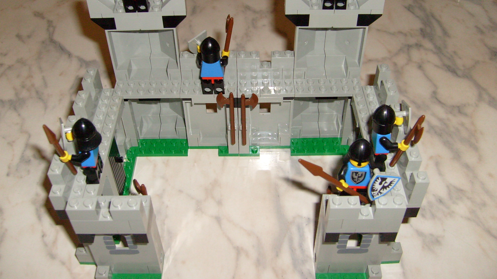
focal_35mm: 39
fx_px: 514
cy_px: 101
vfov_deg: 30.3
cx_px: 244
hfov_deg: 51.6
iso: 100
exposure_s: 1/45
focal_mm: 5.8
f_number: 2.8
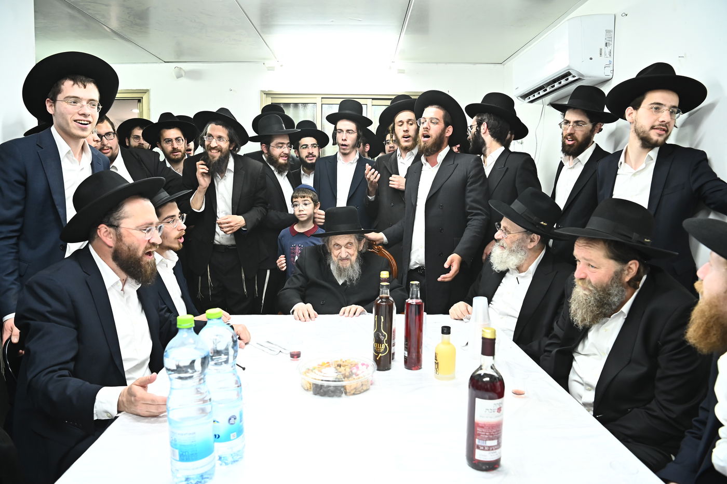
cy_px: 242
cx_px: 364
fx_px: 484
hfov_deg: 73.8
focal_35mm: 24
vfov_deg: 53.1
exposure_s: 1/160
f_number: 5.6
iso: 2500
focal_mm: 24
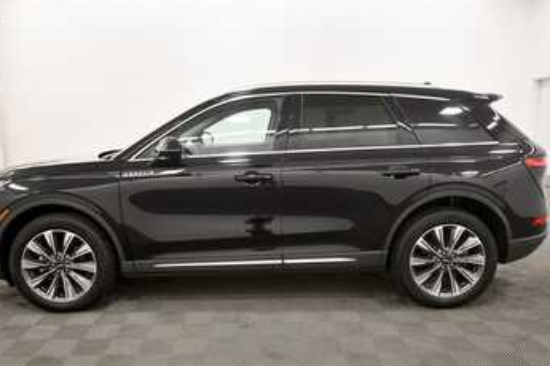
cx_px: 258
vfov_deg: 44.9
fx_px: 443
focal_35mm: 29
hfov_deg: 63.6
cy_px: 203
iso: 1100
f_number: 5.3
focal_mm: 17
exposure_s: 1/125
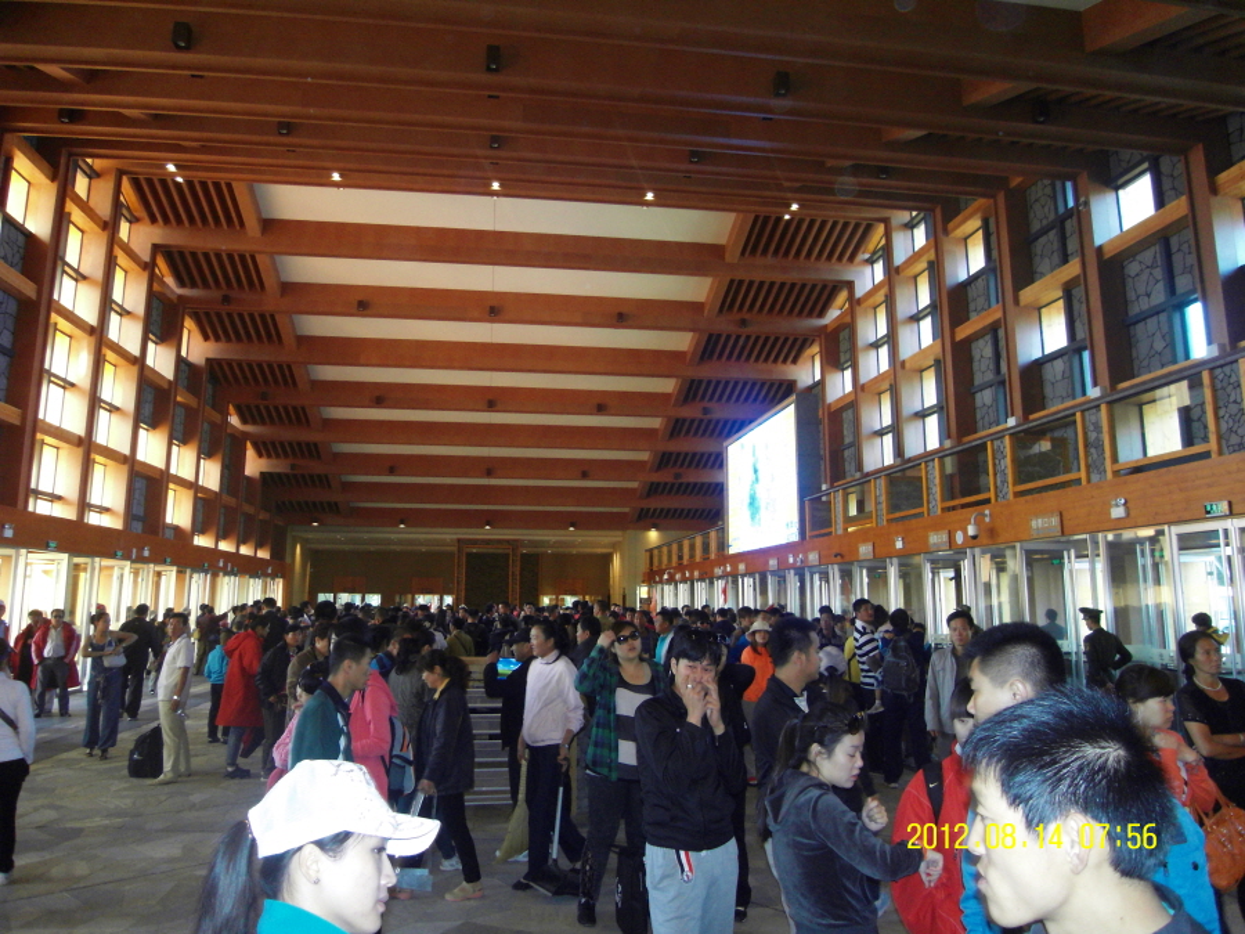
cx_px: 622
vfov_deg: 56.8
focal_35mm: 24
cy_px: 467
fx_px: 863
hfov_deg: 71.6
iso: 200
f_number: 2.8
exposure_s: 1/40
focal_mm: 4.3
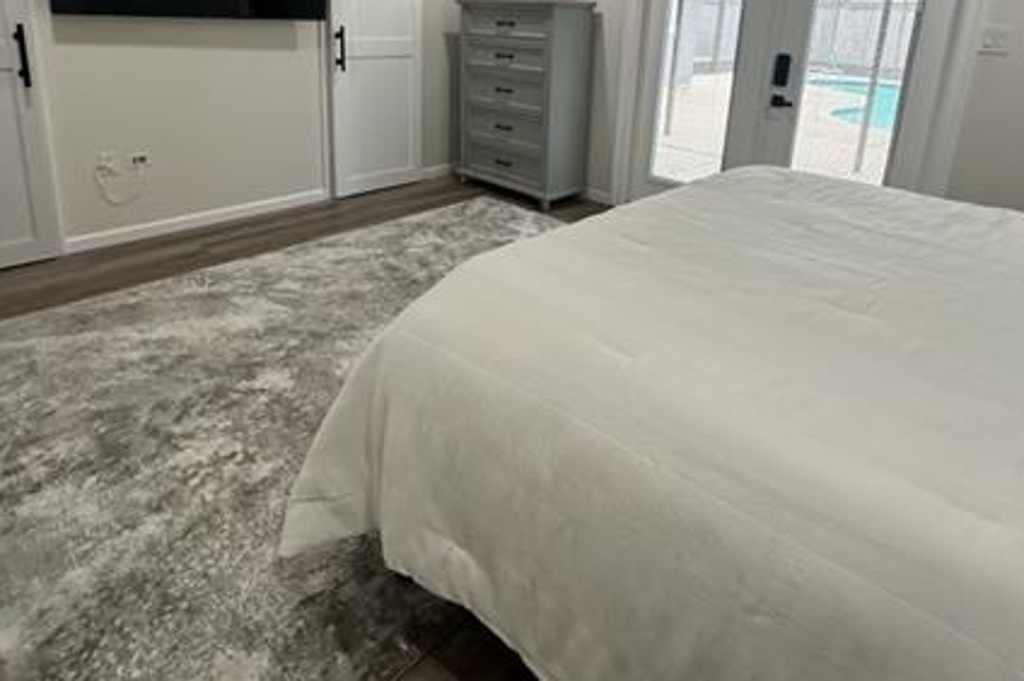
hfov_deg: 78.6
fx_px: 625
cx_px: 519
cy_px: 164
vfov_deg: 54.3
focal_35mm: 22
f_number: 2.2
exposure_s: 1/120
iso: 200
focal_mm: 2.22
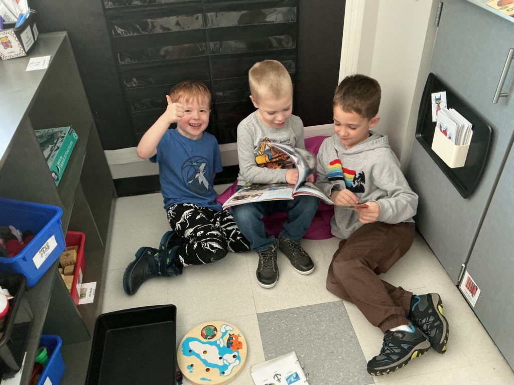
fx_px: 431
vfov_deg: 48.2
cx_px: 257
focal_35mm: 29
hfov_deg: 61.7
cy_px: 192
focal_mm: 3
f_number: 1.8
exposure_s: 1/40
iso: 250
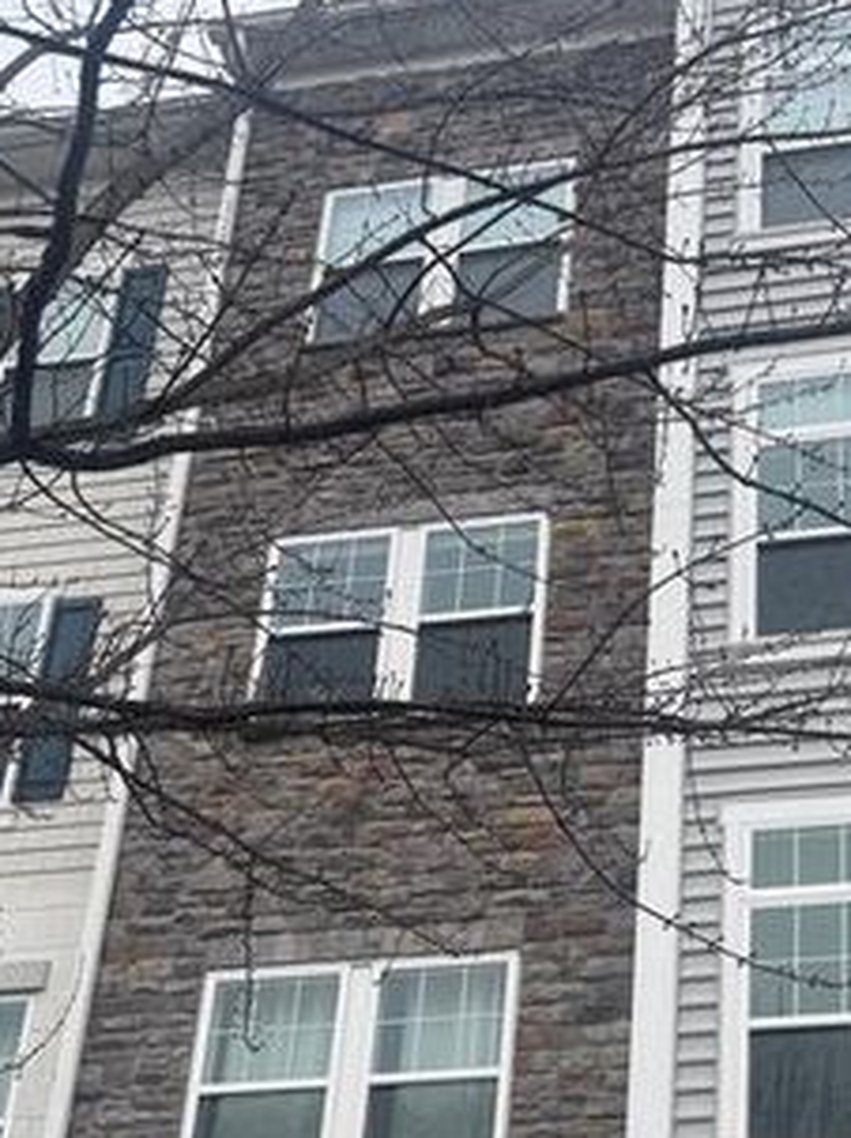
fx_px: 1740
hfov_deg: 26.3
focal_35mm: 53
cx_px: 806
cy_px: 982
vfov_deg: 34.5
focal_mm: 6.76
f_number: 1.78
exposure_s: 1/1271
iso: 80
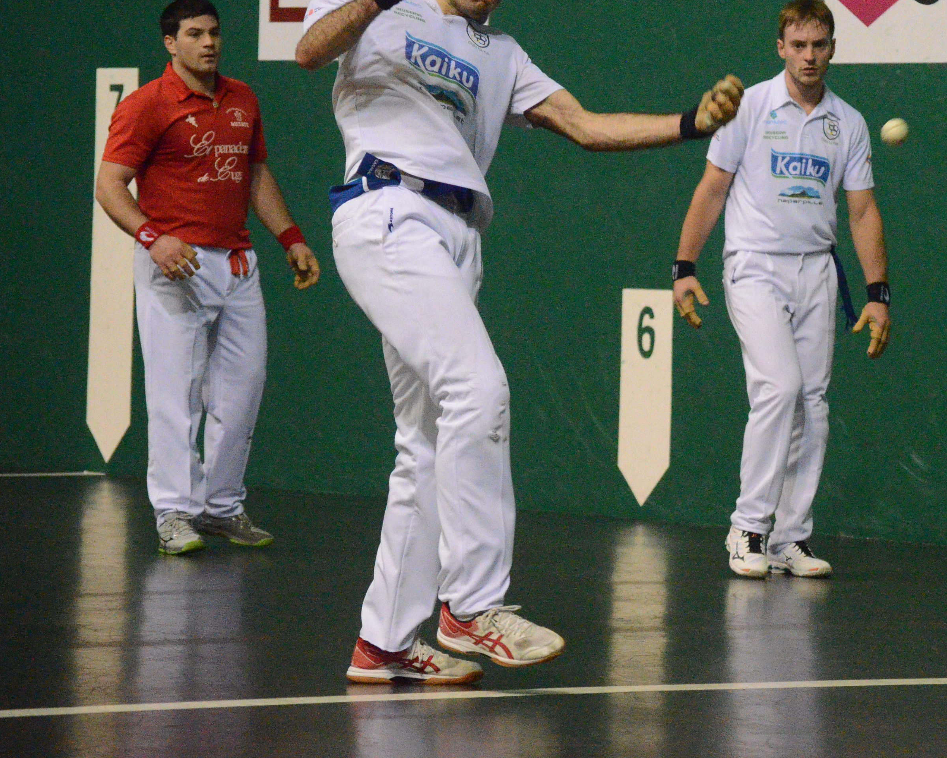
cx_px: 730
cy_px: 280
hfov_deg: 8.5
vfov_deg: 6.8
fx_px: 6382
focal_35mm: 228
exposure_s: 1/1250
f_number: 5.6
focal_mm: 105
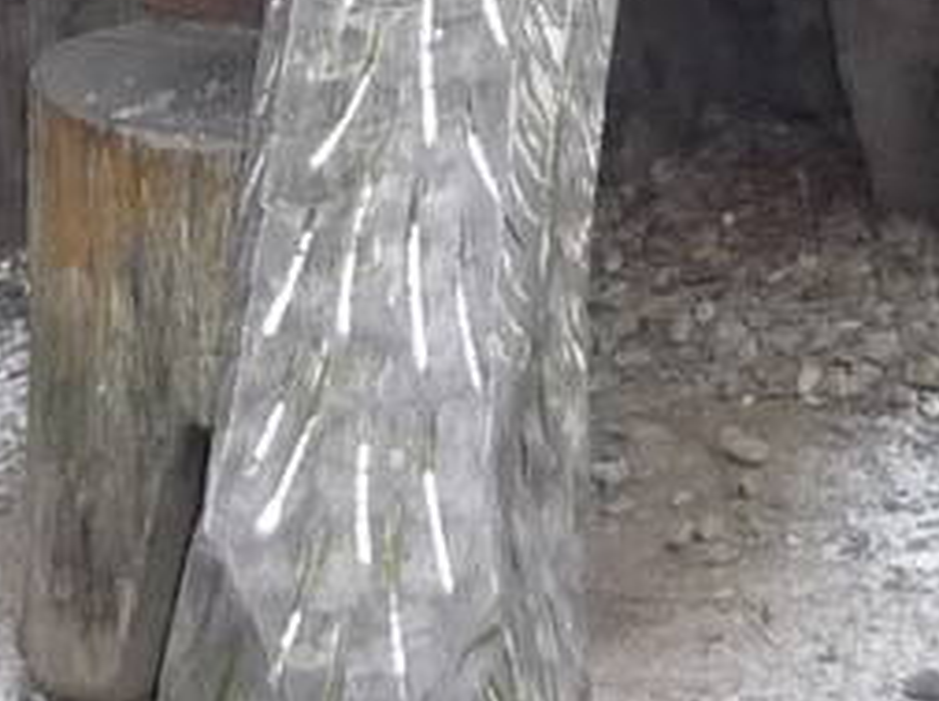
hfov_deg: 9.5
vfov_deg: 7.0
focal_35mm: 209
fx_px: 5661
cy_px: -148
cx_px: 323
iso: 250
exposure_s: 1/30
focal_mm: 5.5
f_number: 2.8
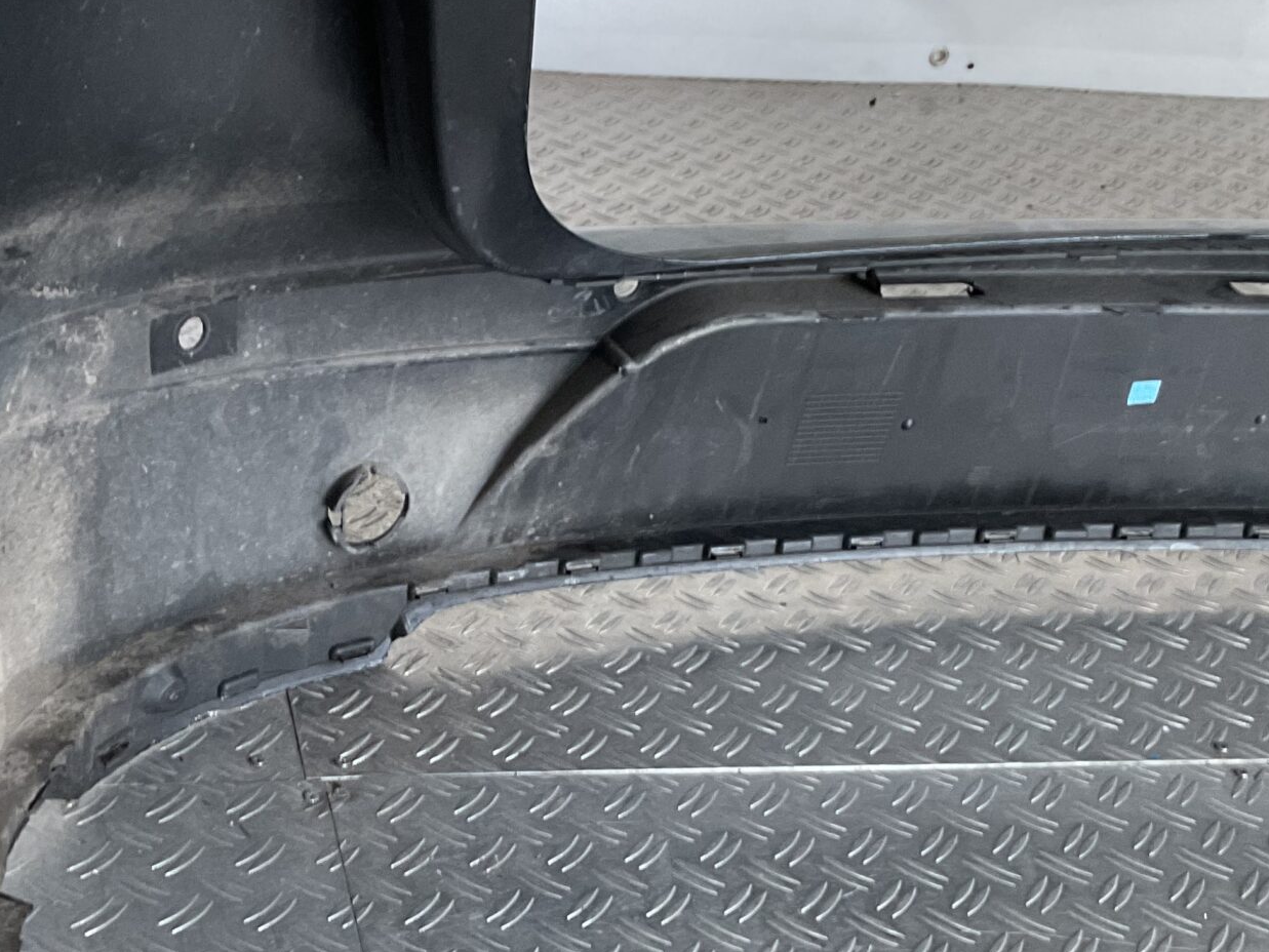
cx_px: 458
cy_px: 562
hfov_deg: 32.0
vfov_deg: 24.4
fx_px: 2200
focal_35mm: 60
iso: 125
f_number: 1.8
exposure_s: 1/50
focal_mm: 3
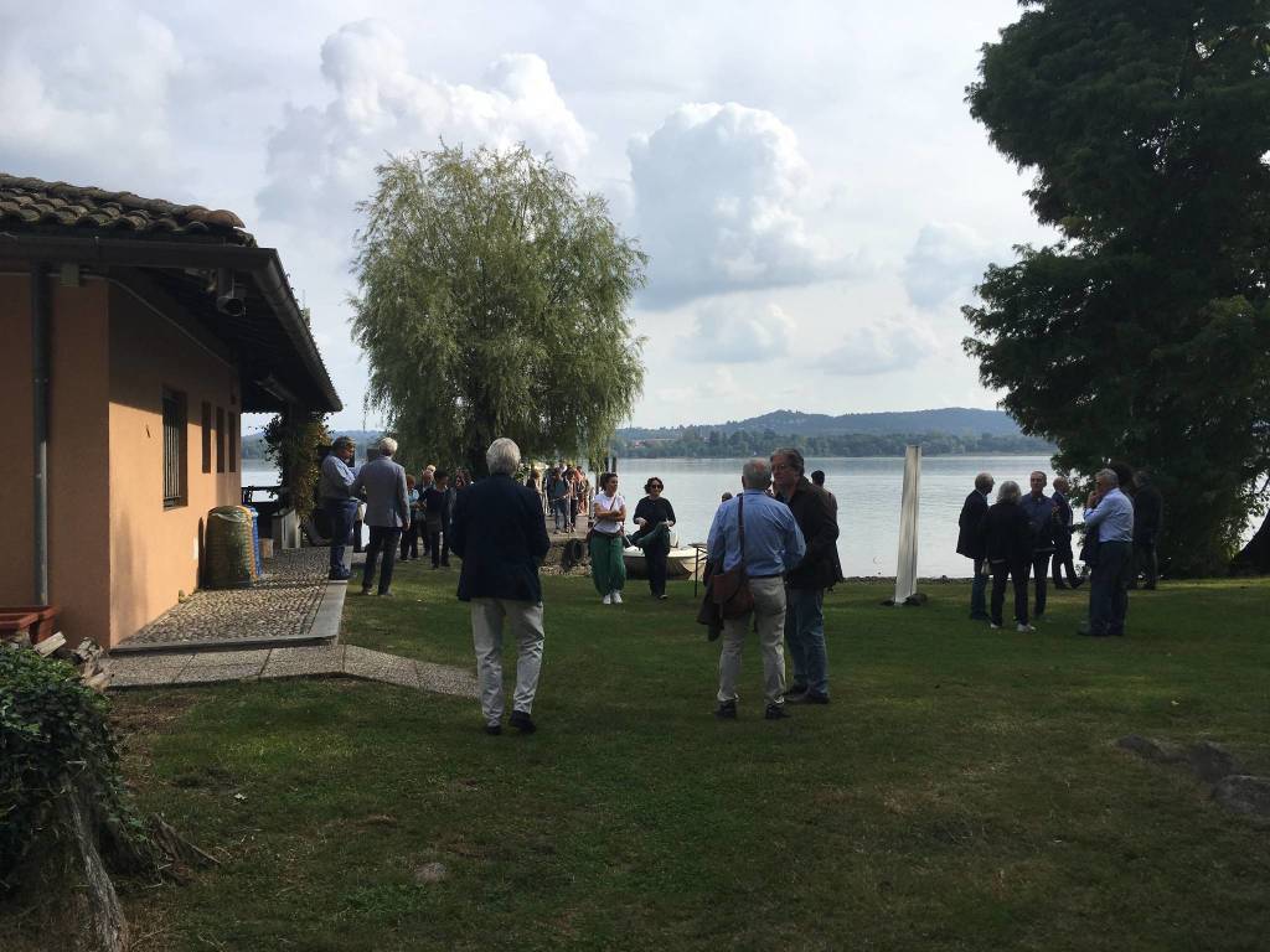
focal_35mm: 29
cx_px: 635
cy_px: 476
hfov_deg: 61.7
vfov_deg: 48.2
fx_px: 1064
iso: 25
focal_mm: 4.15
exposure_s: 1/1876
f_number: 2.2
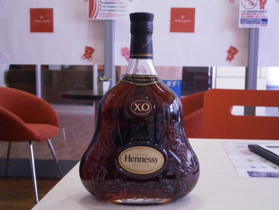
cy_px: 105
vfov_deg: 30.9
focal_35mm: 47
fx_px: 379
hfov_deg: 40.4
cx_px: 140
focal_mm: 8.3
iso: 800
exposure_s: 1/160
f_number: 3.4
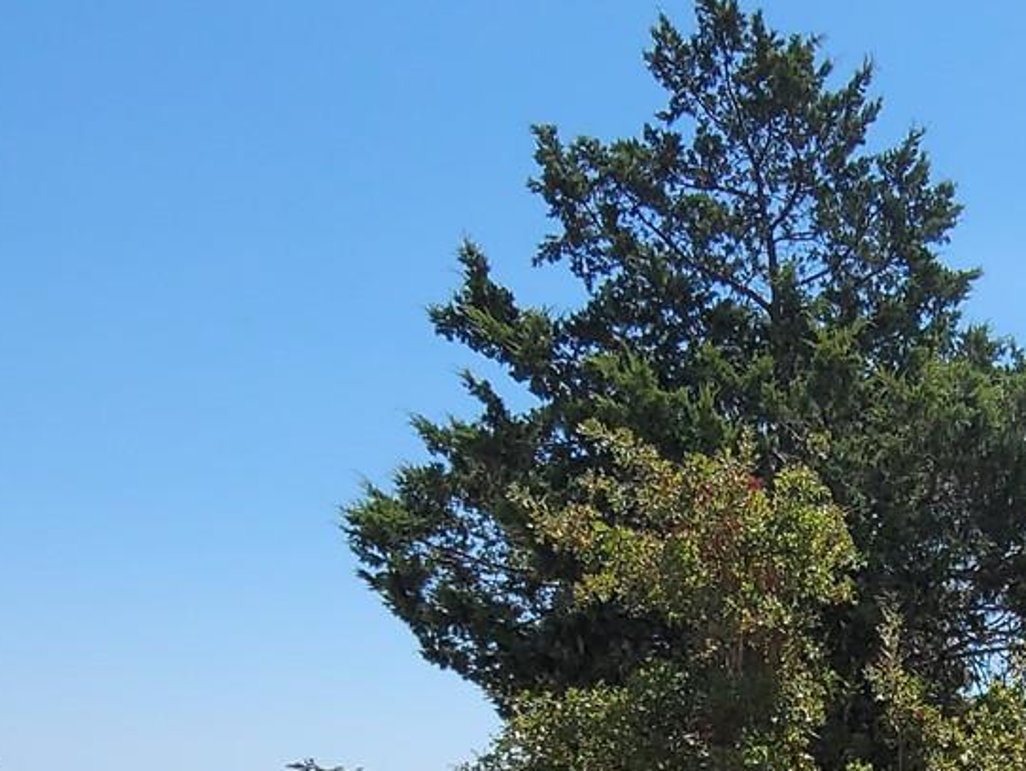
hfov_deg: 36.1
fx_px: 1453
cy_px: 952
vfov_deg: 26.1
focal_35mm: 49
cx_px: 954
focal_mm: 2.2
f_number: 2.2
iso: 64
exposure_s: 1/2352
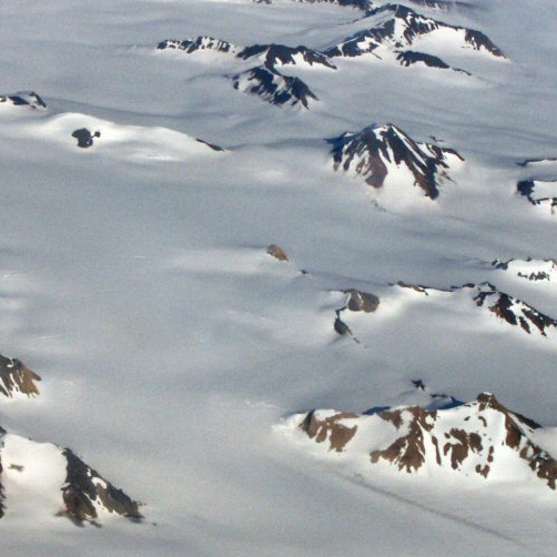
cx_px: 58
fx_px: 2348
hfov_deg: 13.4
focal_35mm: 129
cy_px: 375
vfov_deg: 13.5
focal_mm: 14.18
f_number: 9
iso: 100
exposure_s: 1/800
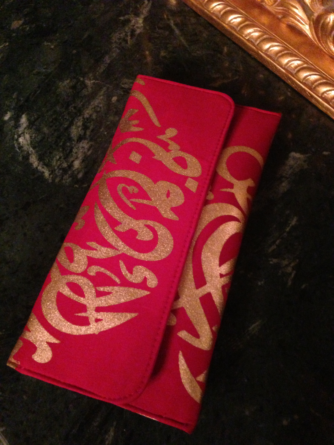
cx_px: 167
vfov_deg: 55.4
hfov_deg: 42.9
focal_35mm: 33
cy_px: 222
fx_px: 425
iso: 800
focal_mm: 4.13
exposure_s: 1/15
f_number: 2.4
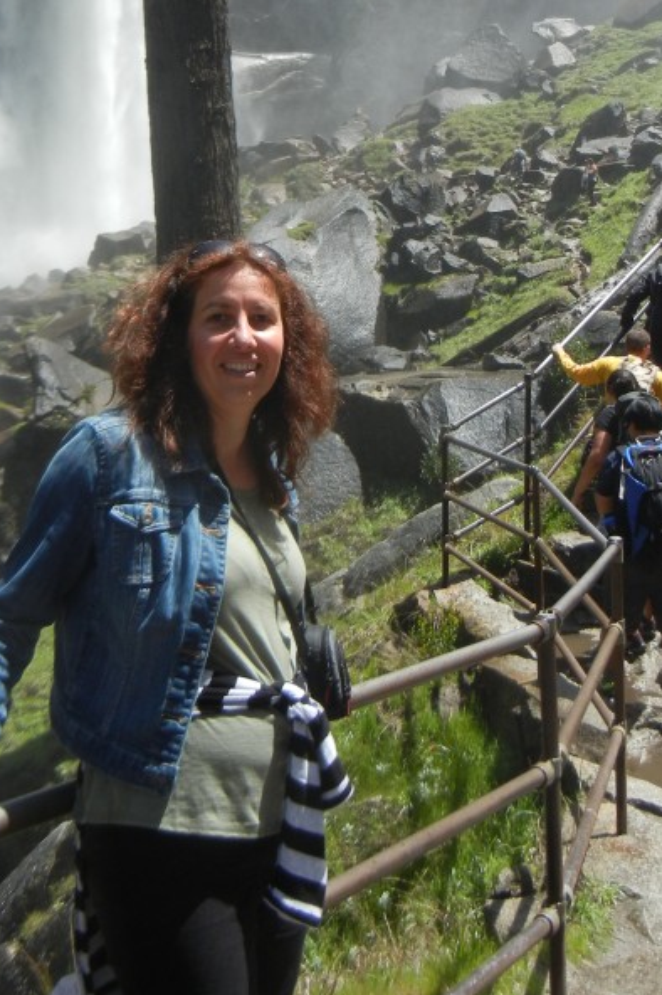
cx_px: 296
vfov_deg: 35.5
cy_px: 175
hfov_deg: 25.0
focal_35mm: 54
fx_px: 1491
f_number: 7
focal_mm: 5.4
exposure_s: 1/262
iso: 160
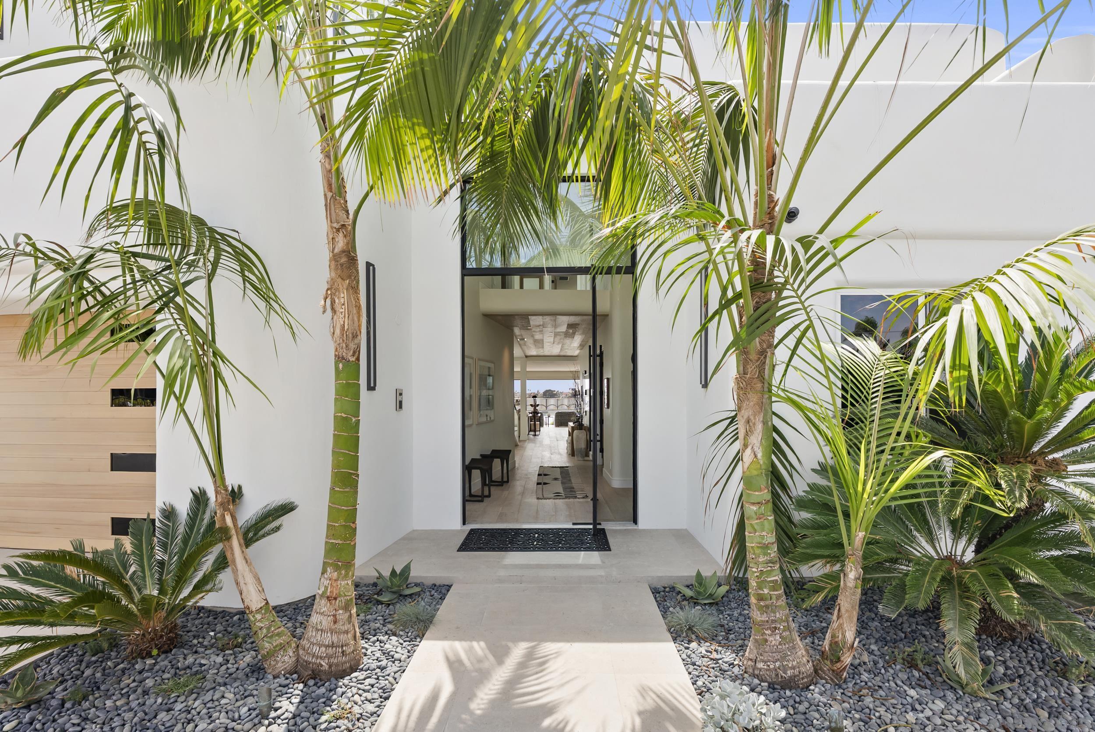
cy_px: 366
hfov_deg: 96.7
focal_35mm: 16
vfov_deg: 73.8
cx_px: 548
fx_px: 487
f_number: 8
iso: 500
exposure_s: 1/200
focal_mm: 16
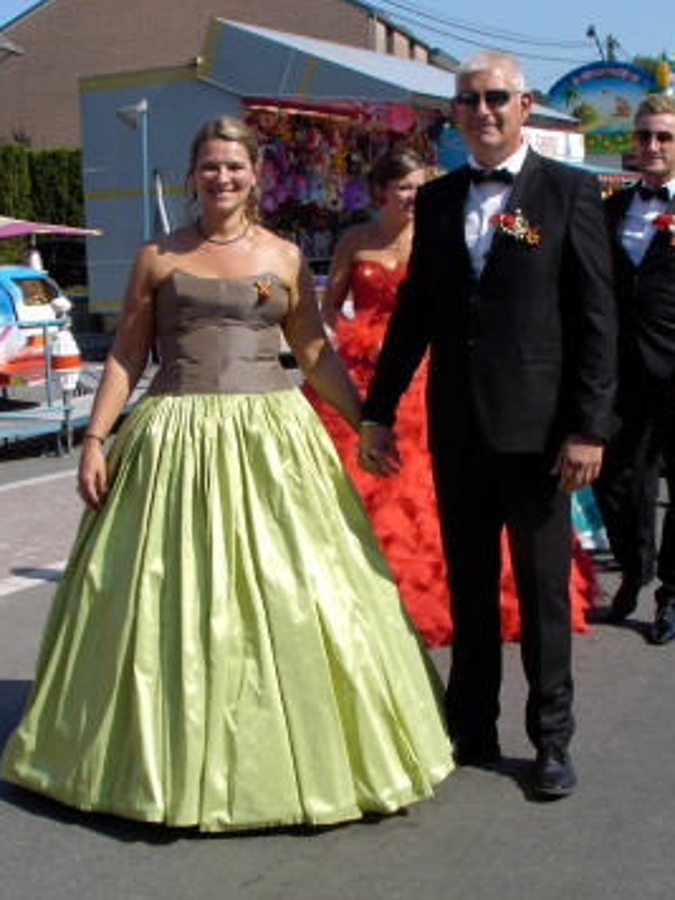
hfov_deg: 23.6
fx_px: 1612
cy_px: 447
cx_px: 359
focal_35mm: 62
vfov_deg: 31.2
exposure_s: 1/280
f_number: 5.6
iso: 70
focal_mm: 7.1
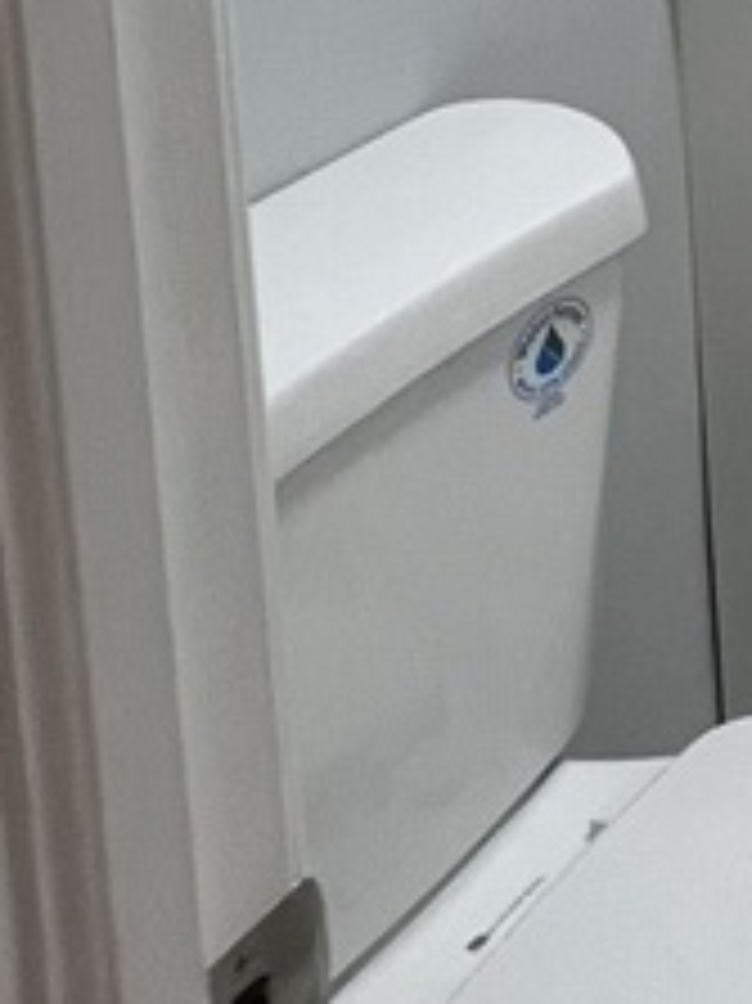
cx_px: 1797
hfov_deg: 14.8
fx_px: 1827
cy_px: -626
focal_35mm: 63
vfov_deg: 22.8
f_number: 1.8
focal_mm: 1.57
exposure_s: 1/120
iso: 250
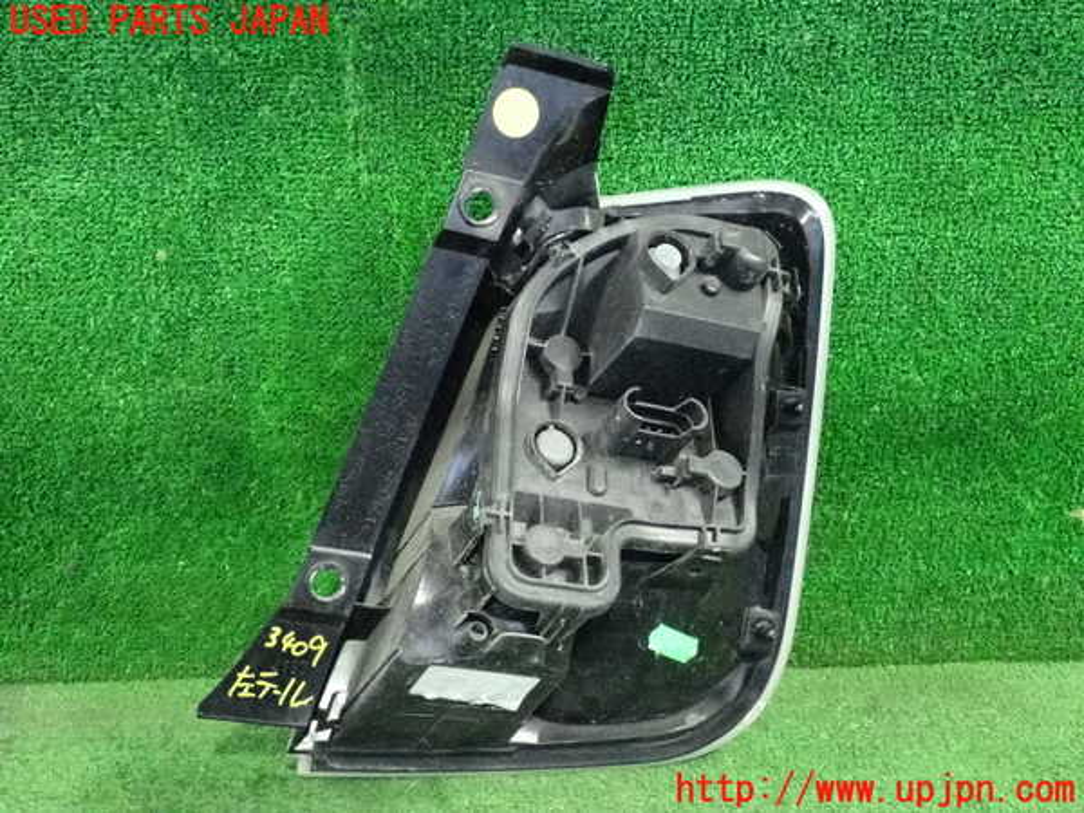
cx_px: 542
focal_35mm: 50
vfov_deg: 29.1
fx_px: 1566
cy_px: 406
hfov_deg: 38.2
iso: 6400
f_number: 3.2
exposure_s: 1/125
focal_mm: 9.01
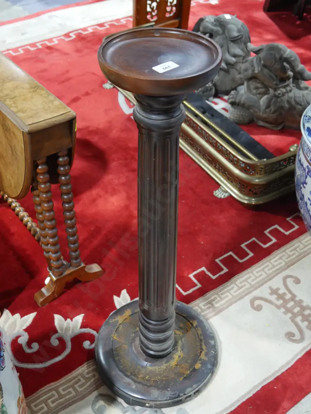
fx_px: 479
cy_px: 207
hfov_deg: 36.0
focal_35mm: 40
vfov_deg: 46.8
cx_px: 156
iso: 1600
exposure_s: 1/60
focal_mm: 20
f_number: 4.5
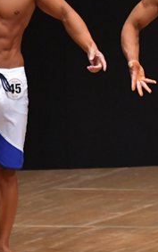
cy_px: 95
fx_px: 5192
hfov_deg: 1.7
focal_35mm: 754
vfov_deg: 2.8
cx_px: 263
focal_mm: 180
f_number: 5.6
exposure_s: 1/400
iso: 6400
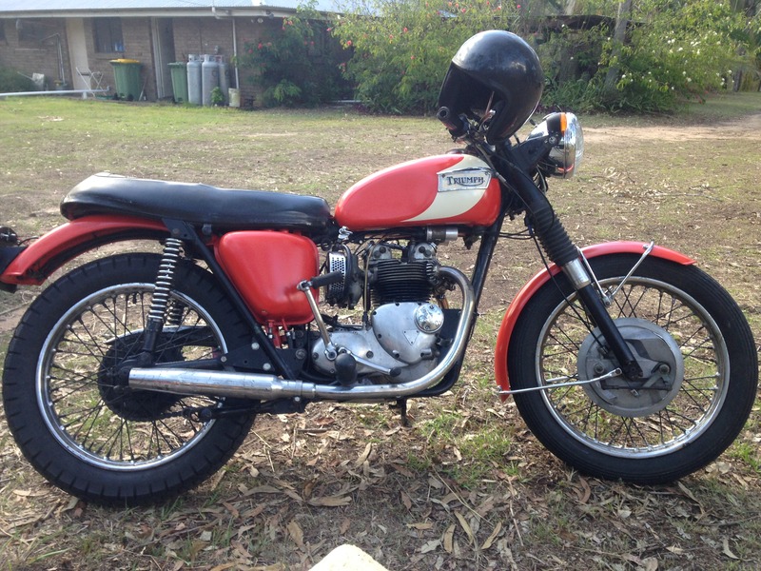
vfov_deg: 42.9
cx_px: 380
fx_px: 725
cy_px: 286
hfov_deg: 55.4
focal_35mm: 33
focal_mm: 4.12
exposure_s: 1/120
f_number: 2.4
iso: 80
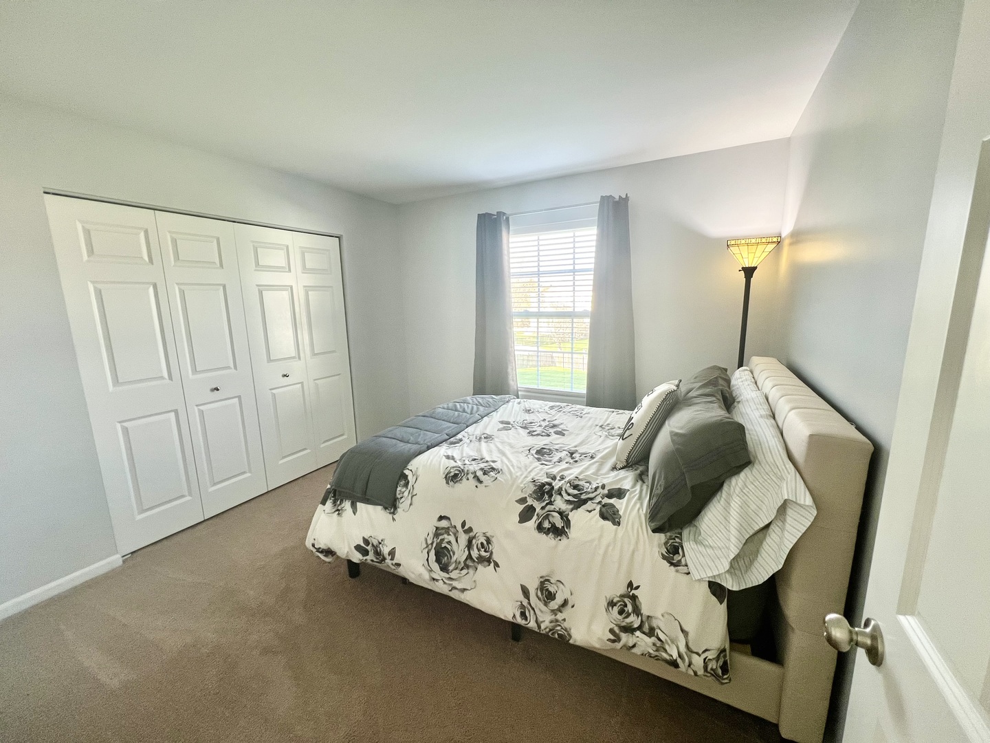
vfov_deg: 89.9
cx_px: 495
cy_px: 372
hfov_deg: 106.2
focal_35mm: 13
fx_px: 372
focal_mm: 1.57
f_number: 1.8
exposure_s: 1/120
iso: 200
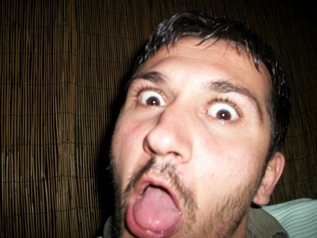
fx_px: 302
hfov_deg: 55.3
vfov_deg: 43.0
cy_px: 117
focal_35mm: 33
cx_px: 158
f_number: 2.9
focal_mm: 5.7
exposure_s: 1/30
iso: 80
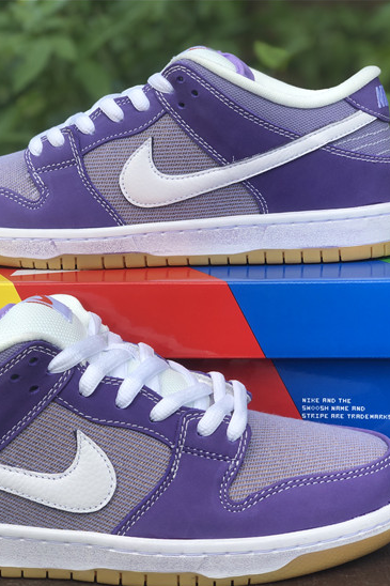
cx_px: 116
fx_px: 1187
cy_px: 296
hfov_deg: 18.6
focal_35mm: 73
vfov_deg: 27.7
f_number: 2.4
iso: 16
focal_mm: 6
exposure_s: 1/137
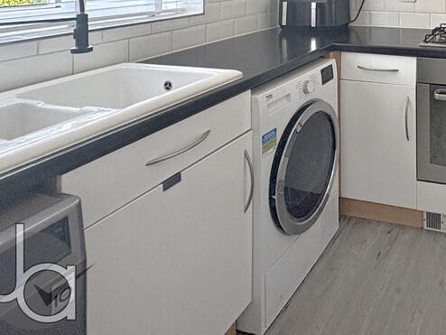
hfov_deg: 53.0
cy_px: 25
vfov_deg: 43.5
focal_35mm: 29
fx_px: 374
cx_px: 412
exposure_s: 1/95
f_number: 2.2
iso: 200
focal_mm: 2.22
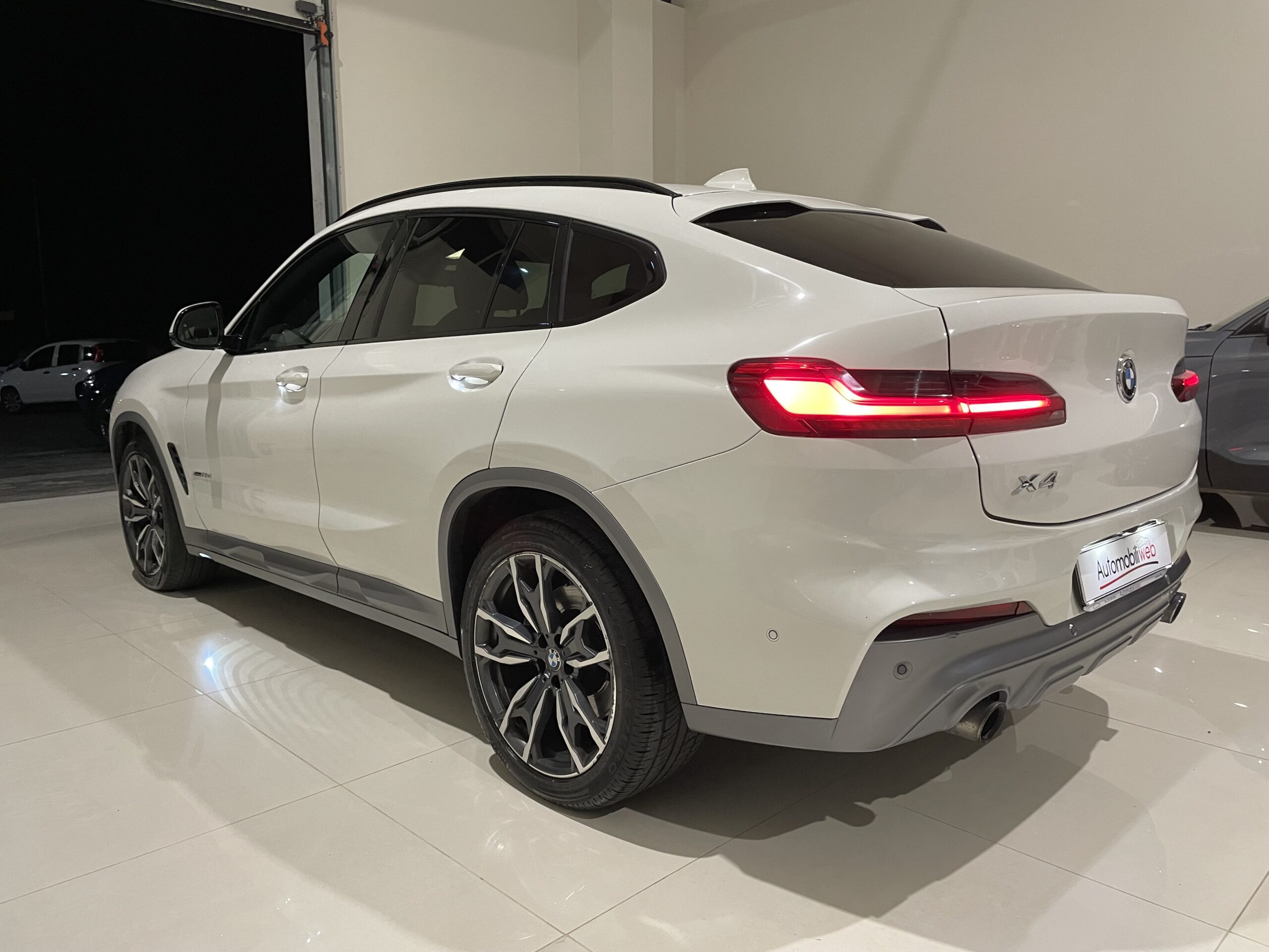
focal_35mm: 26
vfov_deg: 53.1
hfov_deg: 67.3
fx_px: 953
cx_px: 634
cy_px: 476
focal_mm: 4.2
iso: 200
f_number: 1.6
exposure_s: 1/50
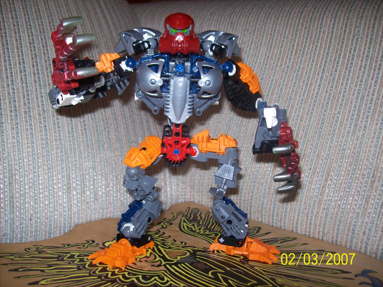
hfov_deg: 51.4
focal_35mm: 36
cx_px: 192
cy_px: 144
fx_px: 398
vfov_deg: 39.6
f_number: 2.7
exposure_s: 1/64
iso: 80
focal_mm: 6
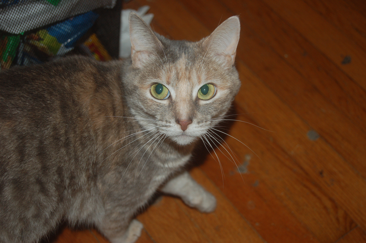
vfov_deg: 19.7
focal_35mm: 69
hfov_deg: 29.3
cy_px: 122
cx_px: 183
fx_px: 701
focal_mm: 46
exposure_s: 1/60
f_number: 5.3
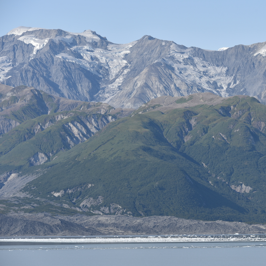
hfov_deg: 9.9
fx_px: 1530
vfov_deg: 9.9
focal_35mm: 176
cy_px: 134
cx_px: 197
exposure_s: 1/320
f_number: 8
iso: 100
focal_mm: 135
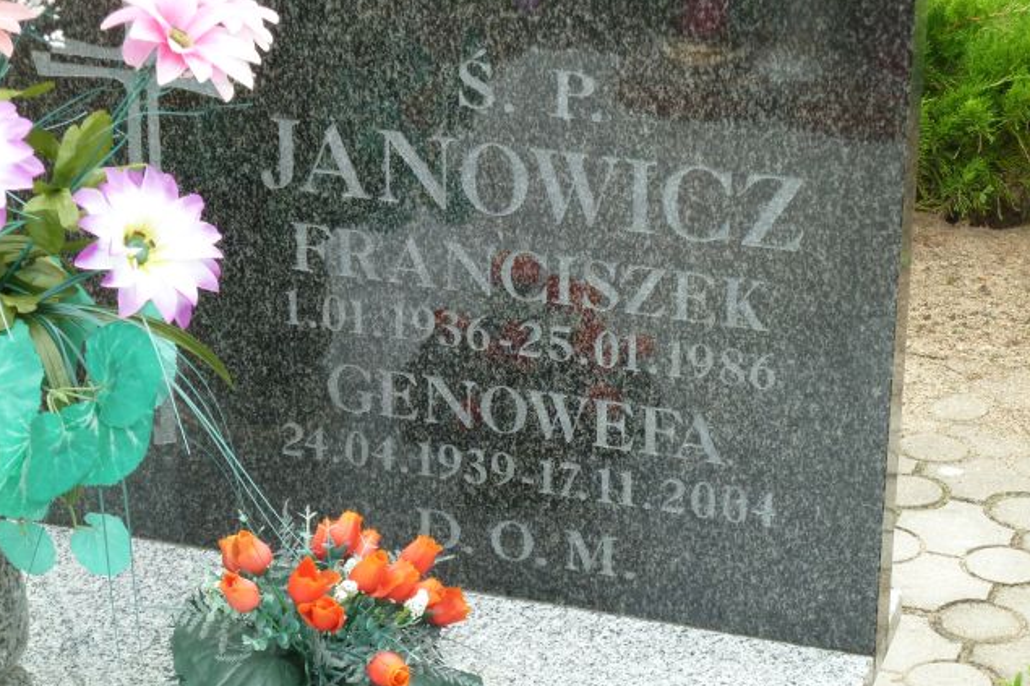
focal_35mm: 109
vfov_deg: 12.6
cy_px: 328
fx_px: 3118
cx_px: 513
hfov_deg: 18.8
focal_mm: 17
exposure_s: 1/100
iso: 160
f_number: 4.3
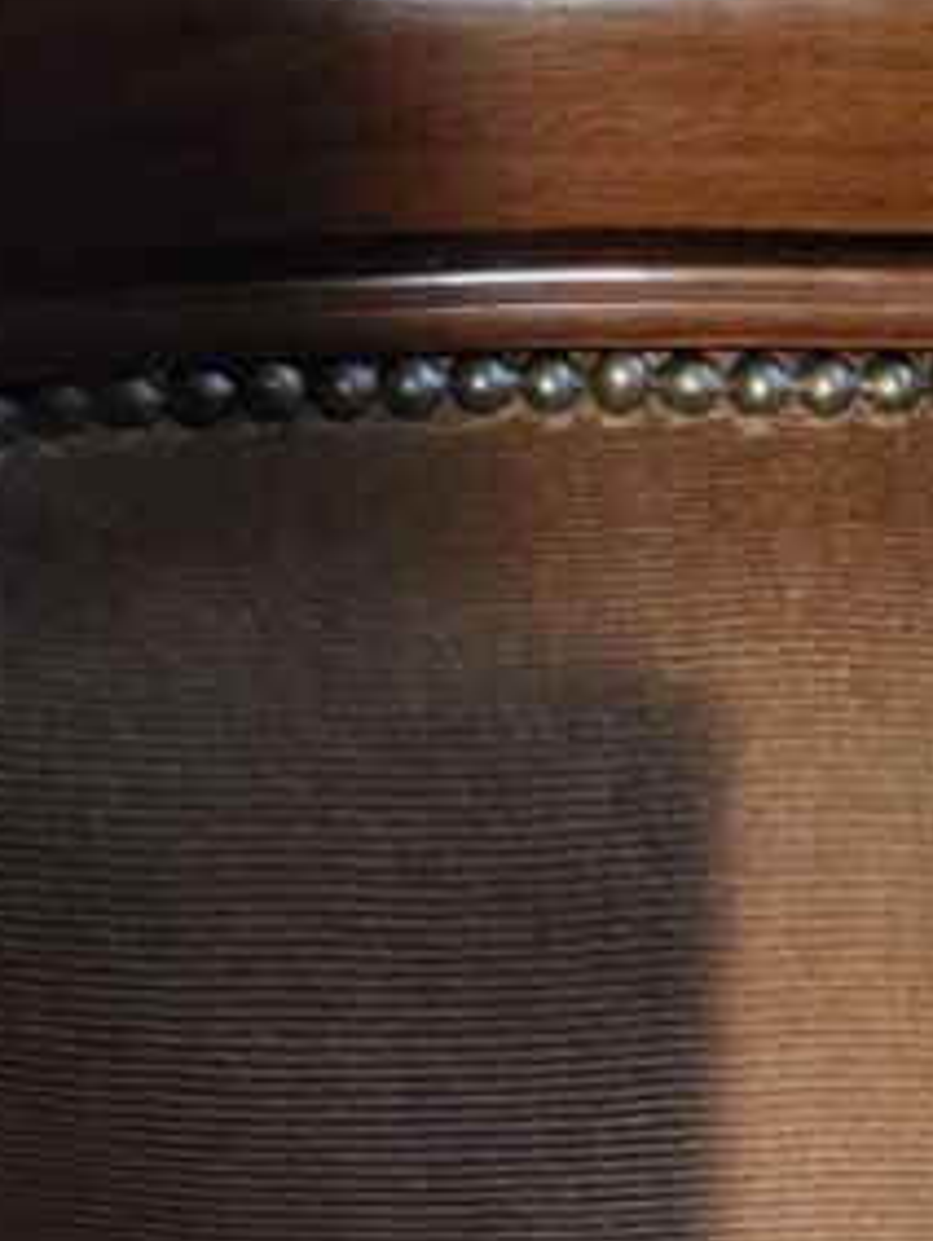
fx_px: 2117
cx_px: 744
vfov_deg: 30.4
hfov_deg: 24.5
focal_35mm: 59
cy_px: 1232
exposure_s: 1/16.7
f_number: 1.8
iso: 1600
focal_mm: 5.4
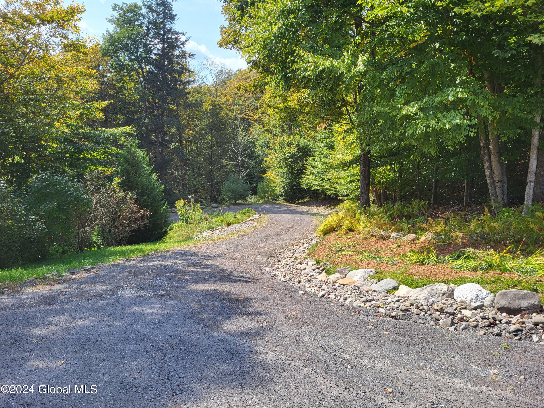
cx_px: 272
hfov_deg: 67.3
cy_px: 204
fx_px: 409
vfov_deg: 53.1
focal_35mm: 26
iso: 40
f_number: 1.8
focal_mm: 5.4
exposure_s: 1/854
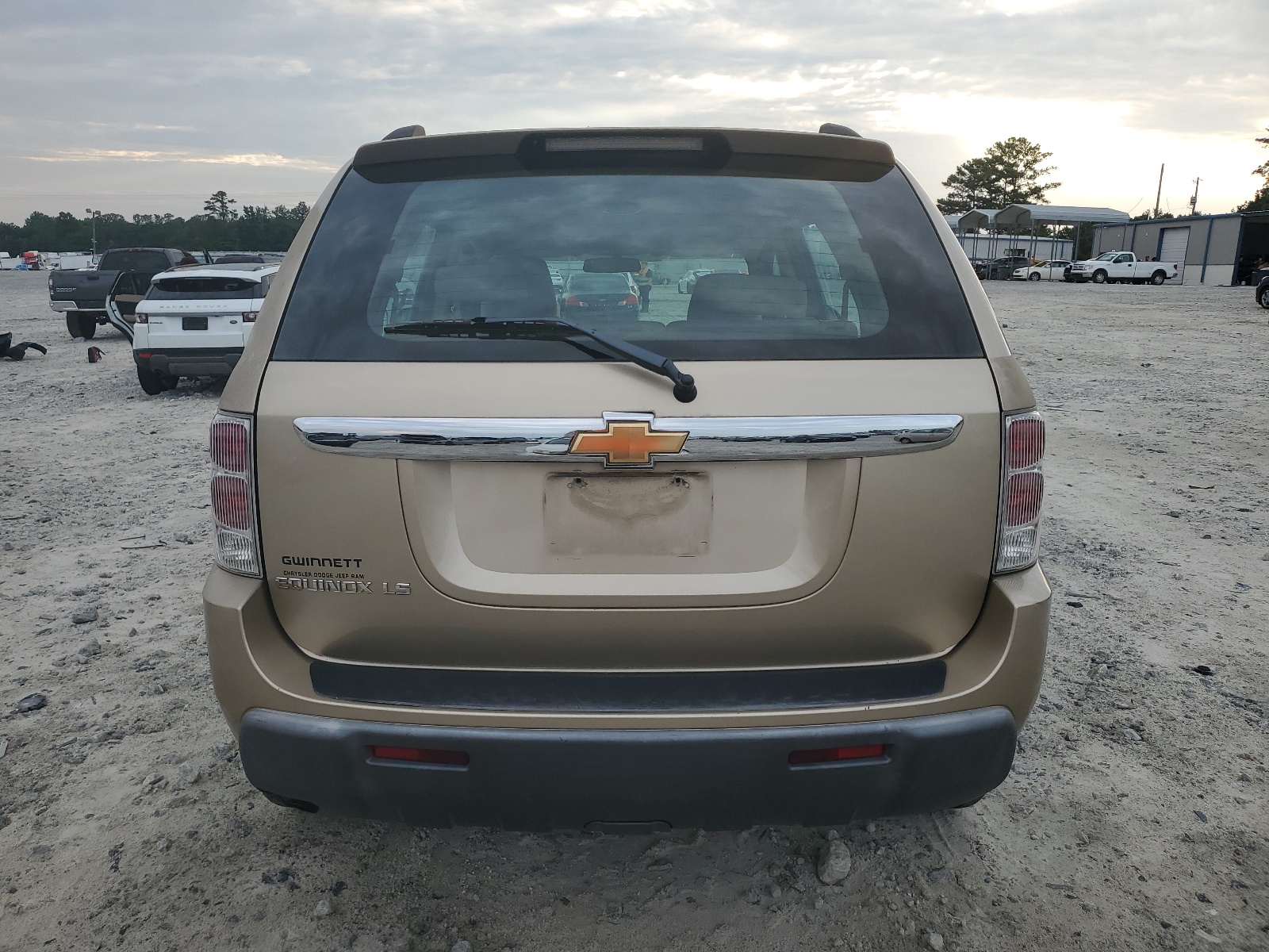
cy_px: 476
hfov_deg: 67.3
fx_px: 953
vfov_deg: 53.1
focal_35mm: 26
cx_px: 634
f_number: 1.5
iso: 50
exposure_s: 1/526
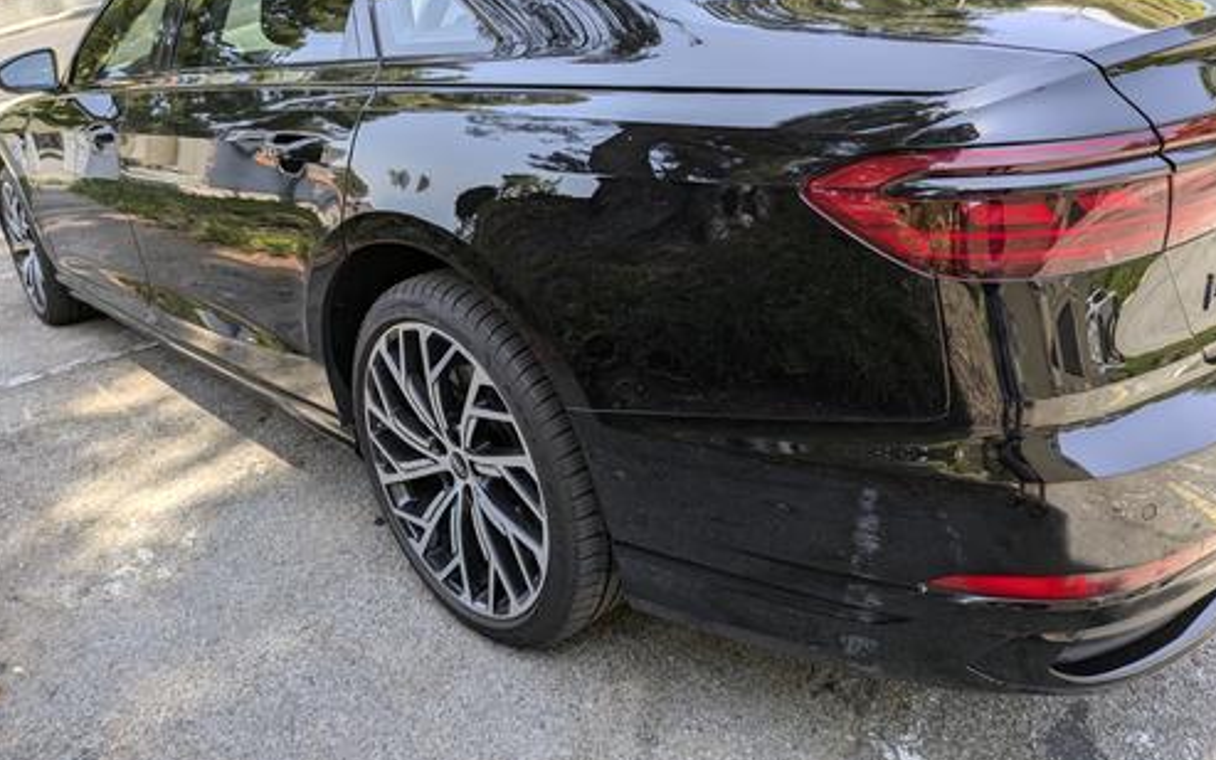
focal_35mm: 26
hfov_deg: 70.4
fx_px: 862
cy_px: 316
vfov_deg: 47.4
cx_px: 602
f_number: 1.7
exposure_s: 1/610
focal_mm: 4.53
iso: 41
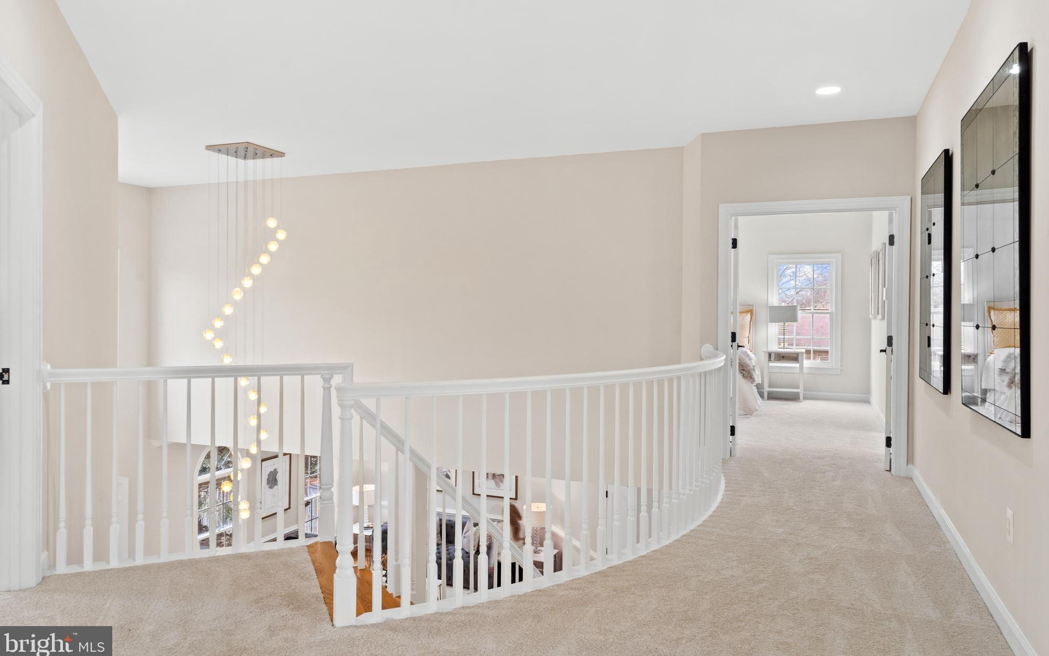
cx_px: 533
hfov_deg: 74.8
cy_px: 306
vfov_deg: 51.0
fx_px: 686
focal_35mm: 24
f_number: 9
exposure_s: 1/6
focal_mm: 23
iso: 500
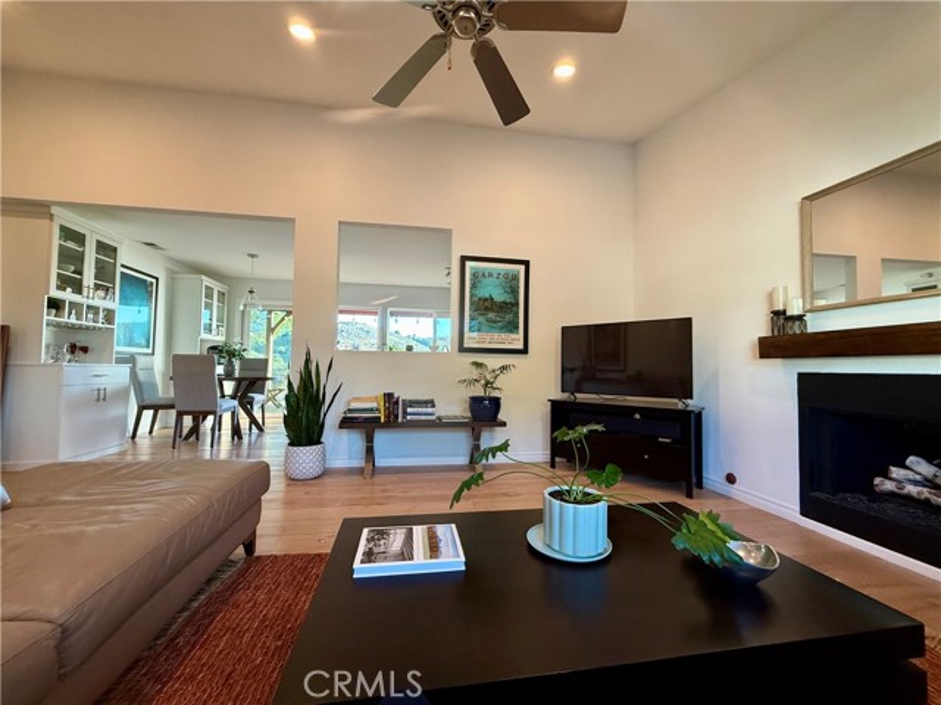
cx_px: 470
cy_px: 352
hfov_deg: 102.1
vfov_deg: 85.7
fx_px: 381
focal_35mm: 14
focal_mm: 2.22
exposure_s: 1/120
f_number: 2.2
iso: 250
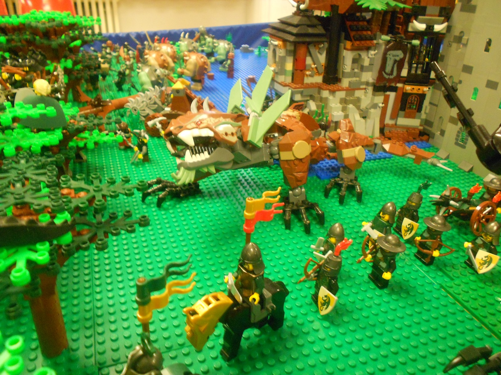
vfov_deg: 48.2
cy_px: 188
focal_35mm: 29
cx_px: 250
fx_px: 420
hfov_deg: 61.7
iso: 400
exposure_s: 1/13
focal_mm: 5.3
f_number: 3.4
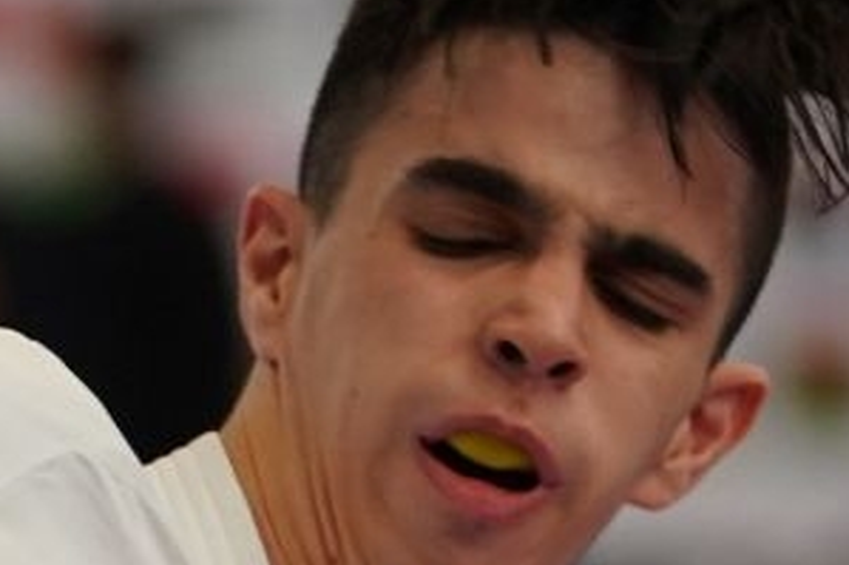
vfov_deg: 1.3
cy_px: 954
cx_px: -650
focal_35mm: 1060
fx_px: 24984
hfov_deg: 1.9
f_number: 2.8
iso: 800
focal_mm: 176
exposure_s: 1/800
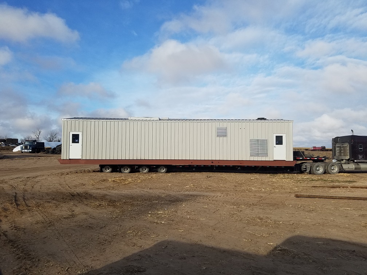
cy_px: 138
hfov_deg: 67.3
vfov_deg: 53.1
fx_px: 276
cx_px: 184
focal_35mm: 26
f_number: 1.7
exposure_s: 1/3072
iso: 50
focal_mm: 4.2
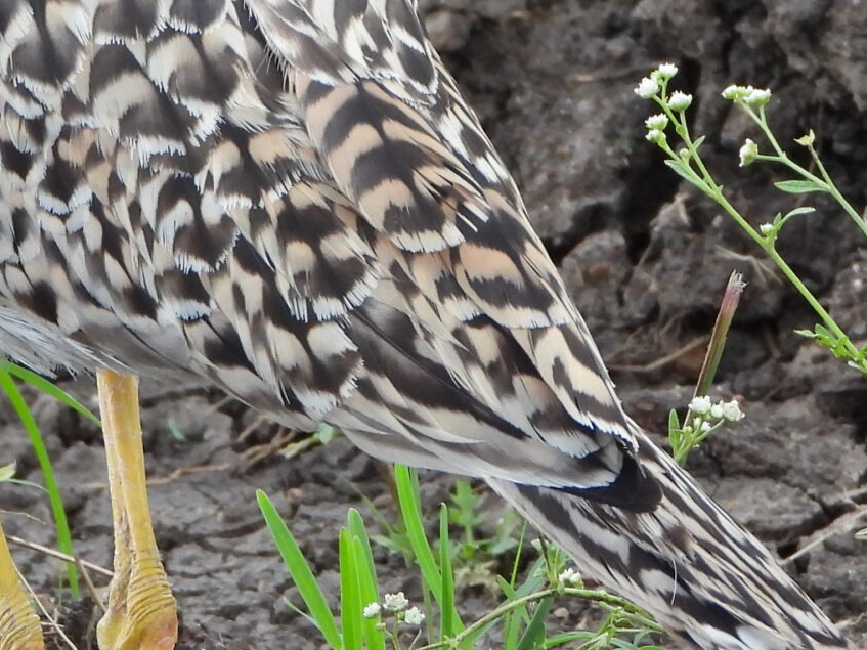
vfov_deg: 1.5
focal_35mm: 967
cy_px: -170
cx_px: 140
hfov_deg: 2.1
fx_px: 24216
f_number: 4.5
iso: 280
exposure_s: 1/250
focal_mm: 57.5
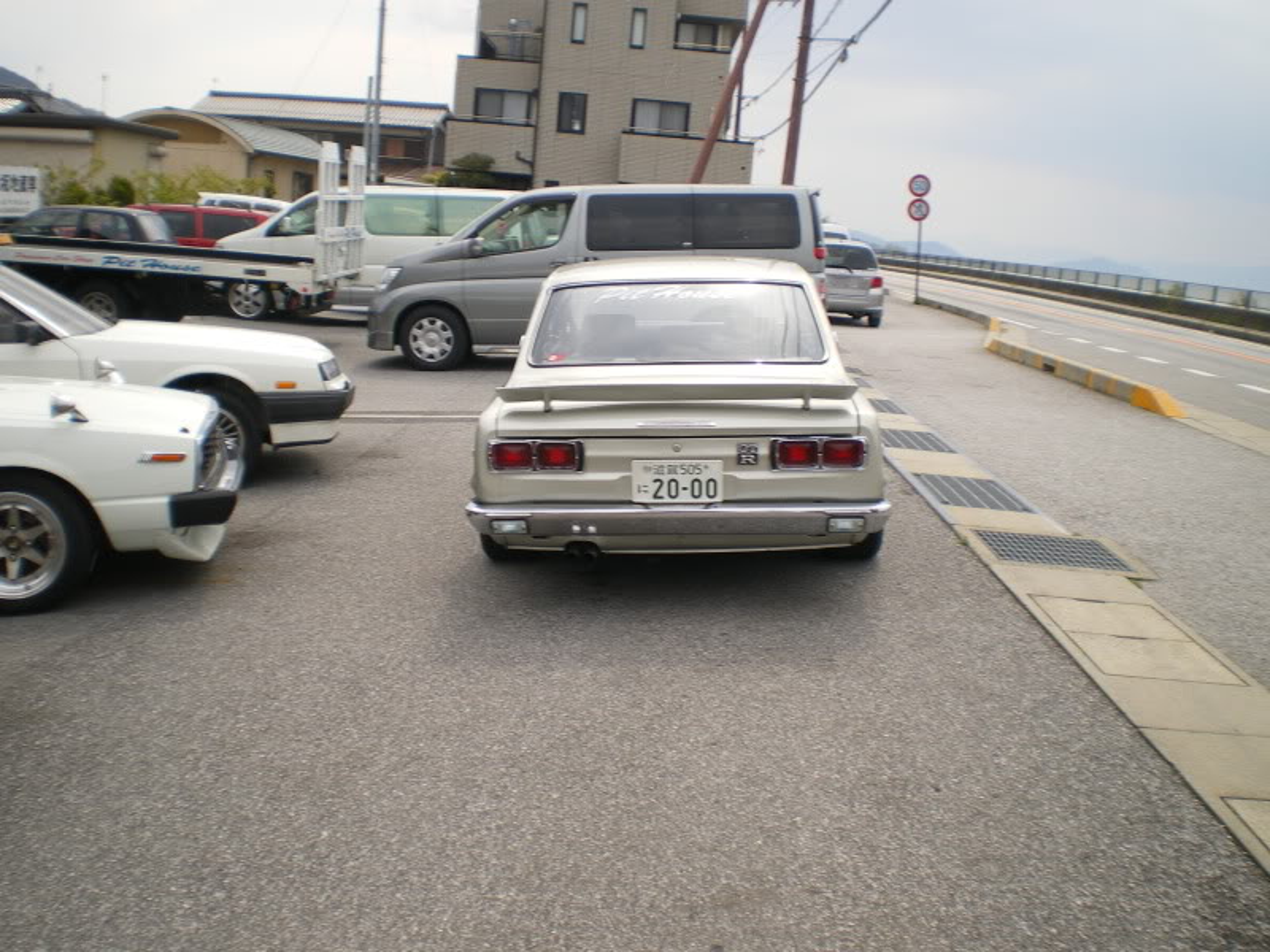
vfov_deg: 39.7
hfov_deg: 51.4
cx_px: 635
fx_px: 1321
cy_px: 476
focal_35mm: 36
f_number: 4.6
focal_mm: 6.3
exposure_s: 1/320
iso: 50
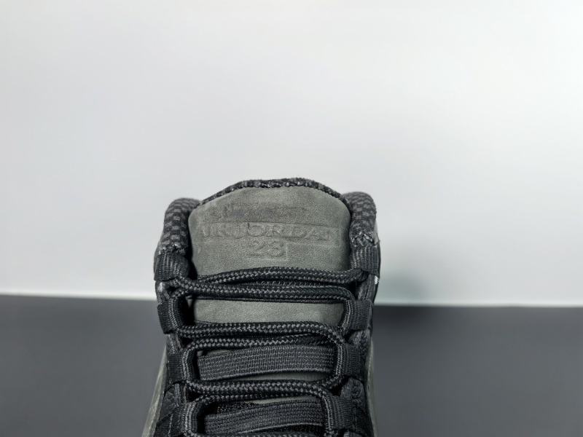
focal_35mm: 27
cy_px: 218
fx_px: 455
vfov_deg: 51.4
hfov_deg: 65.3
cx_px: 292
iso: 50
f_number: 2
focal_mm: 6.98
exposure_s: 1/165
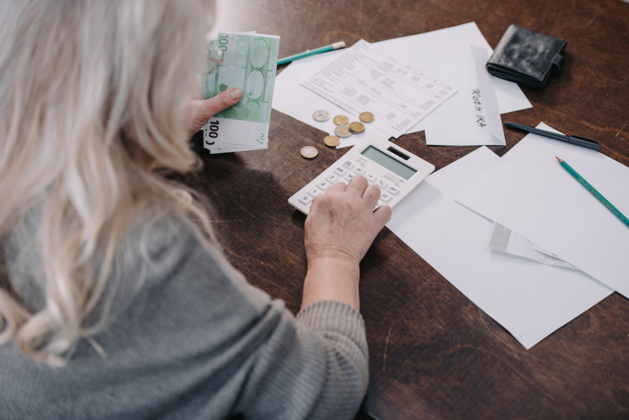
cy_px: 210
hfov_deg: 28.8
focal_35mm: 70
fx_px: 1223
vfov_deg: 19.5
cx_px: 314
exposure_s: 1/200
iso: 200
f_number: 2.8
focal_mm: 70
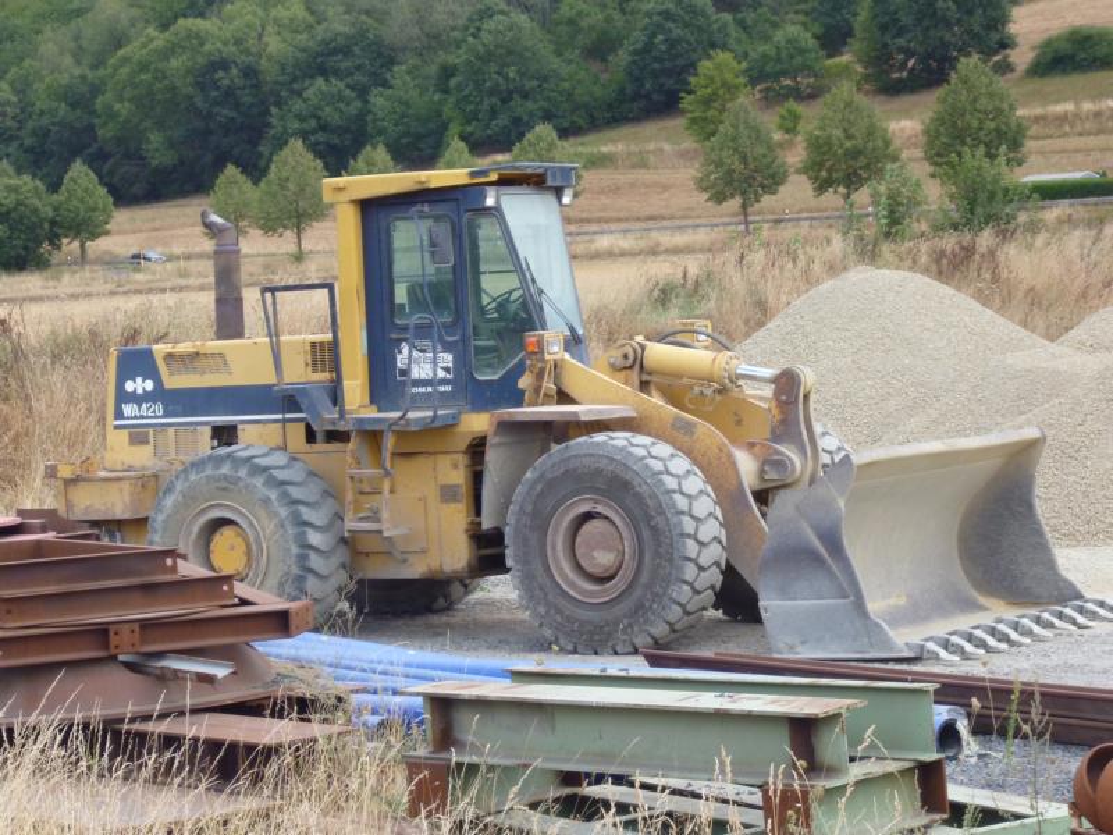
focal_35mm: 118
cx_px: 556
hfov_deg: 16.7
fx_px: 3794
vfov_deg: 12.6
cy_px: 418
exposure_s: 1/125
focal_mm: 20
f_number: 6.5
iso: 200
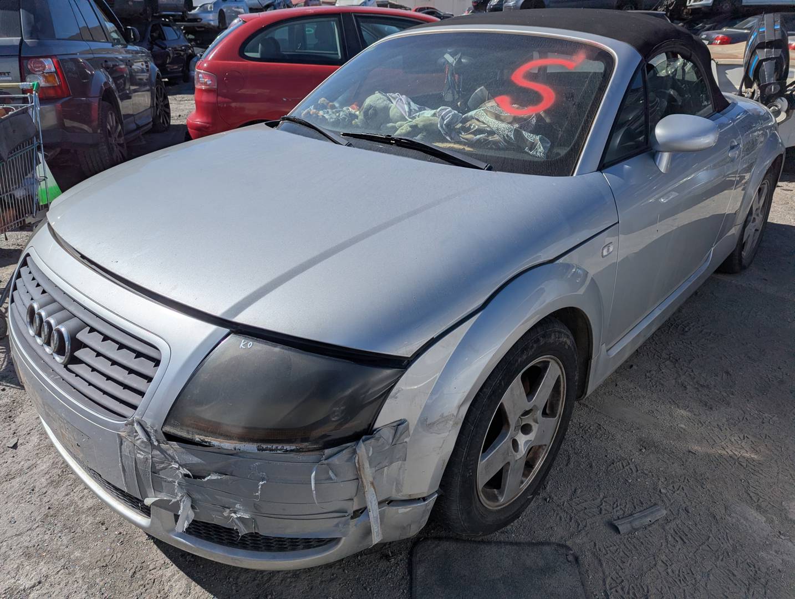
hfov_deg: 71.5
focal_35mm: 24
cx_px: 398
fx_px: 552
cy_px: 300
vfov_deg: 56.9
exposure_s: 1/7519
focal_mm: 6.81
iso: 41
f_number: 1.85
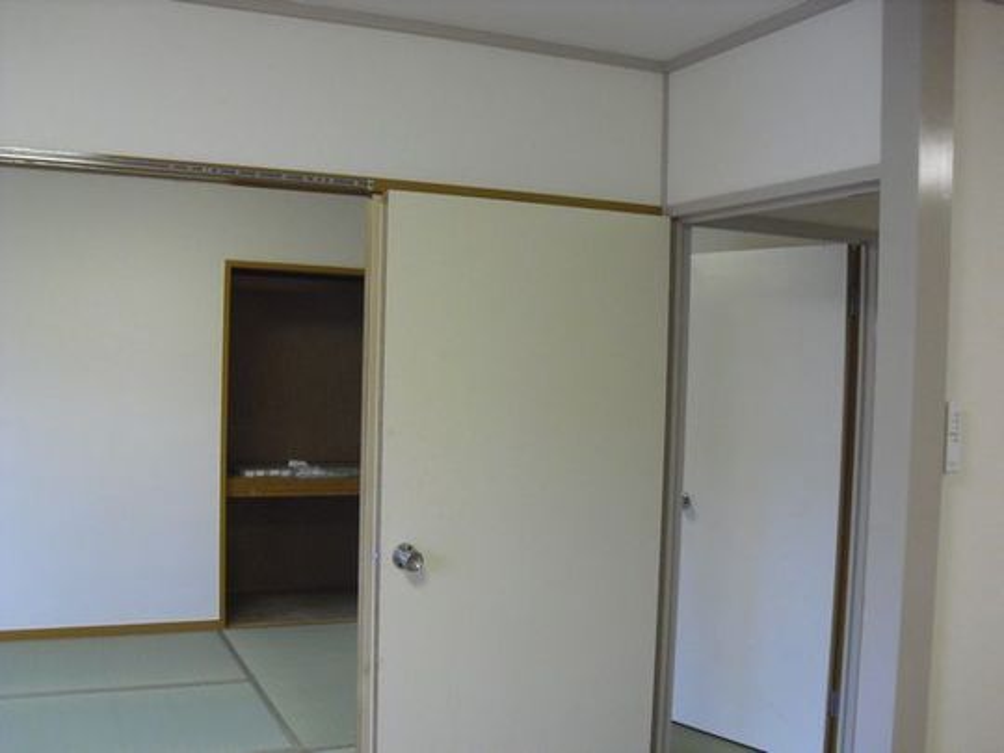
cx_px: 502
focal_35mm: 36
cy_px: 376
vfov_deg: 39.7
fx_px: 1044
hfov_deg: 51.4
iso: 400
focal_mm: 6.3
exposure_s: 1/80
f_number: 3.1
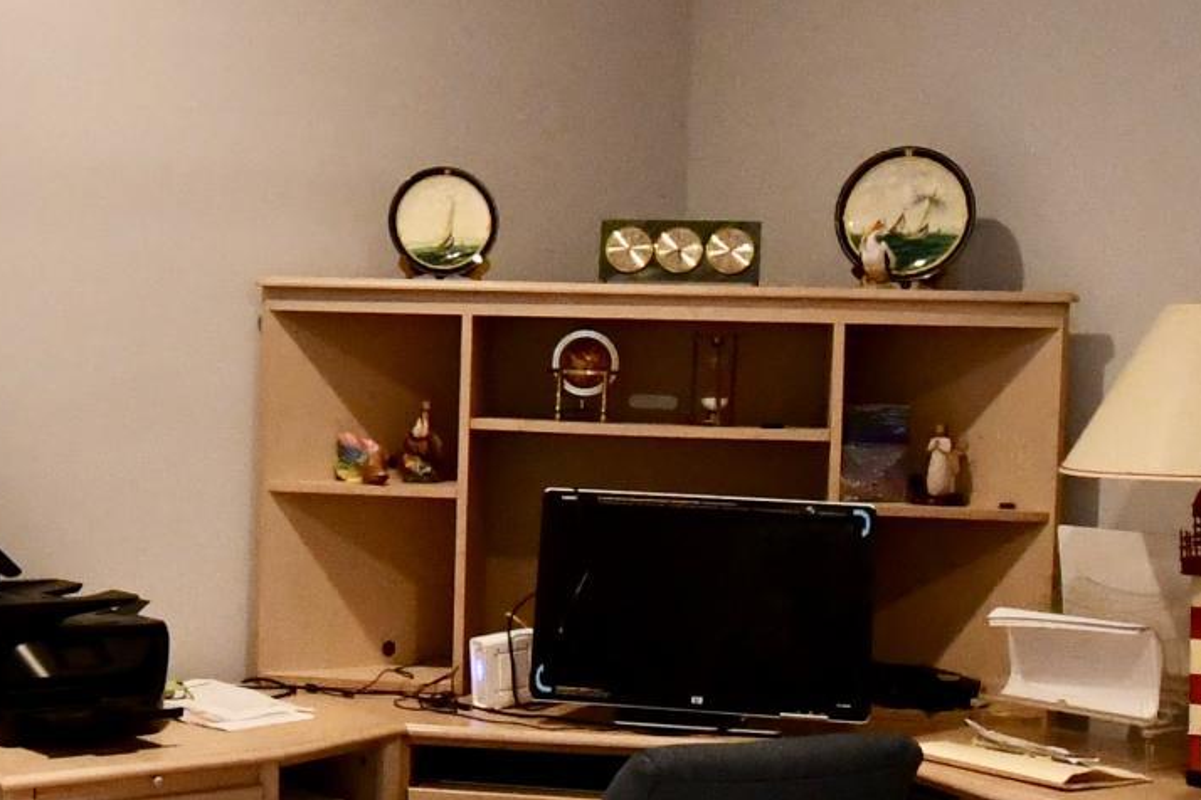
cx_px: 291
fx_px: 2102
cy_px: 466
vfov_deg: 21.6
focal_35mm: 63
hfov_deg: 31.3
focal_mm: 10
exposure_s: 1/125
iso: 3200
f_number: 4.5
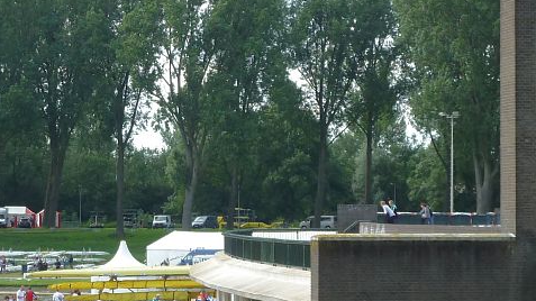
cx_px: 176
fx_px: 1961
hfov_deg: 15.5
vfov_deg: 8.8
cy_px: 192
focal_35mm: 138
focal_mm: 9.7
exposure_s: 1/160
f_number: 3.9
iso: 80
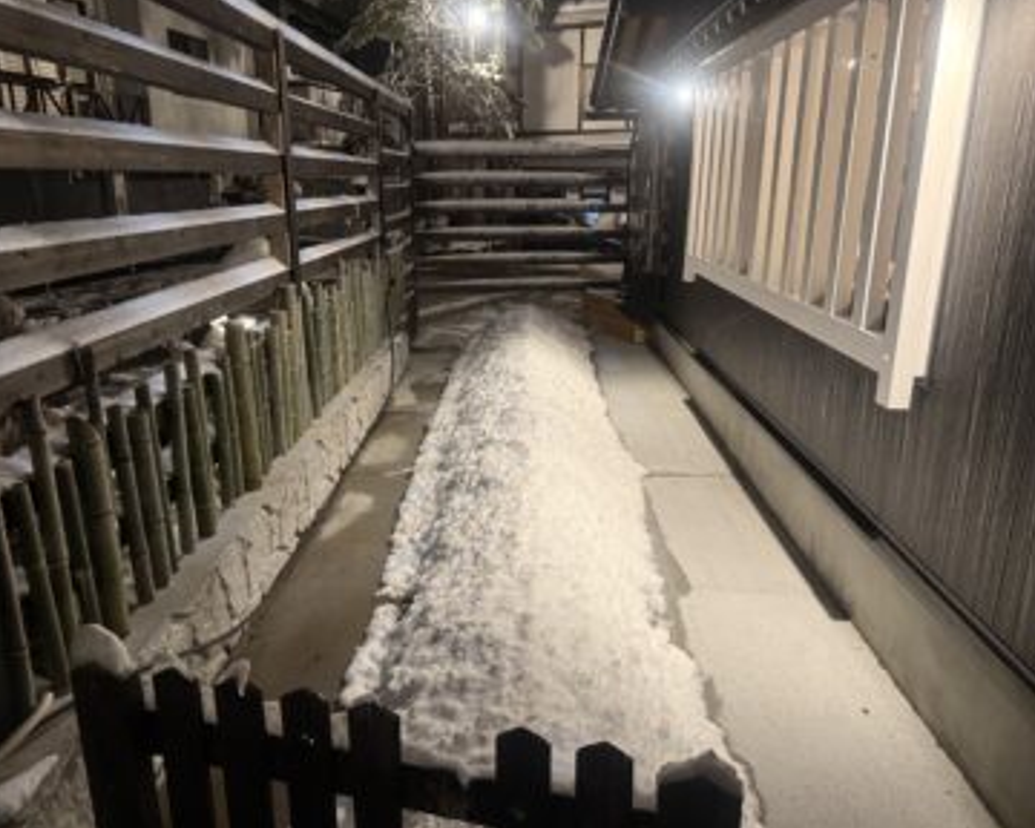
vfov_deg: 54.9
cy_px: 411
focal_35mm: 26
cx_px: 506
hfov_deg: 66.0
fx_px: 796
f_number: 1.78
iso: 640
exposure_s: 1/40
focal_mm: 6.76
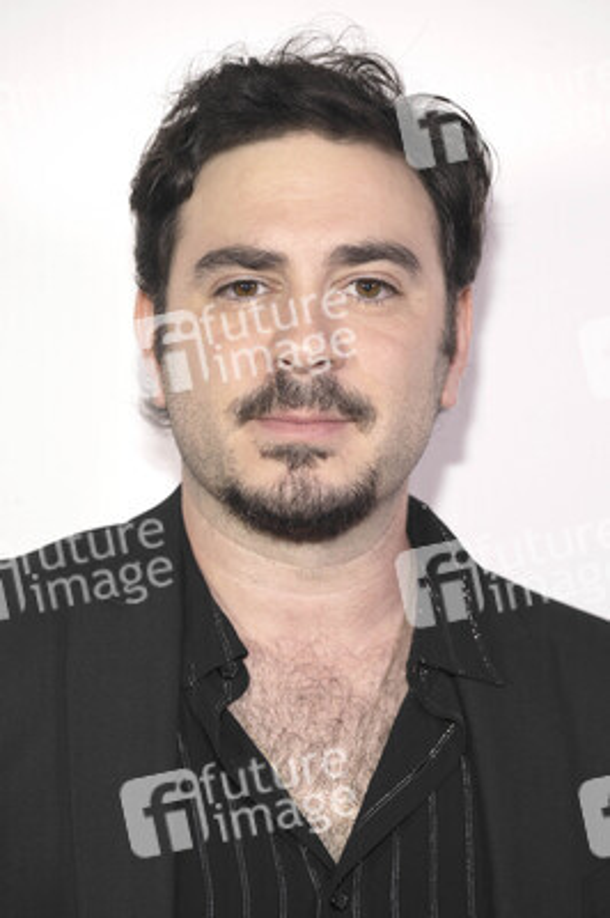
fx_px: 3055
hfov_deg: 11.4
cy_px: 459
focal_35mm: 120
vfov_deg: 17.1
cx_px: 305
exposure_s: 1/200
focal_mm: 120
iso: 800
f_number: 5
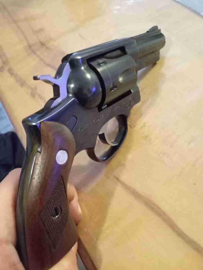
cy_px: 135
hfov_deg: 49.9
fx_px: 218
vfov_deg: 63.4
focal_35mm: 28
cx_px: 102
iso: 3443
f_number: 1.8
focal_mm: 4.27
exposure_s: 1/14.3
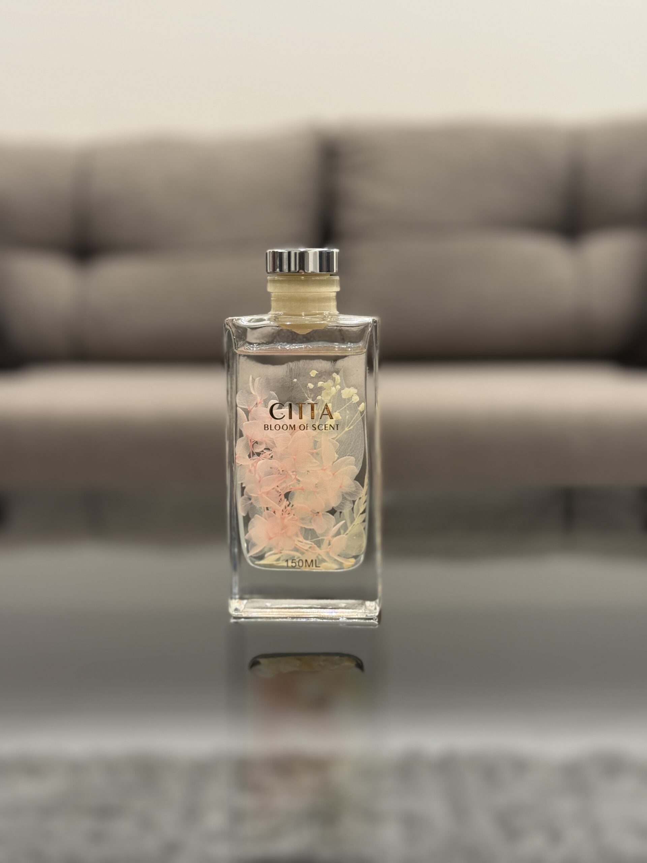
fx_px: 1196
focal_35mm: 48
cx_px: 324
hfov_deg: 30.3
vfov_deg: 39.7
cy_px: 432
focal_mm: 6.76
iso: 100
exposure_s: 1/50
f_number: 1.78
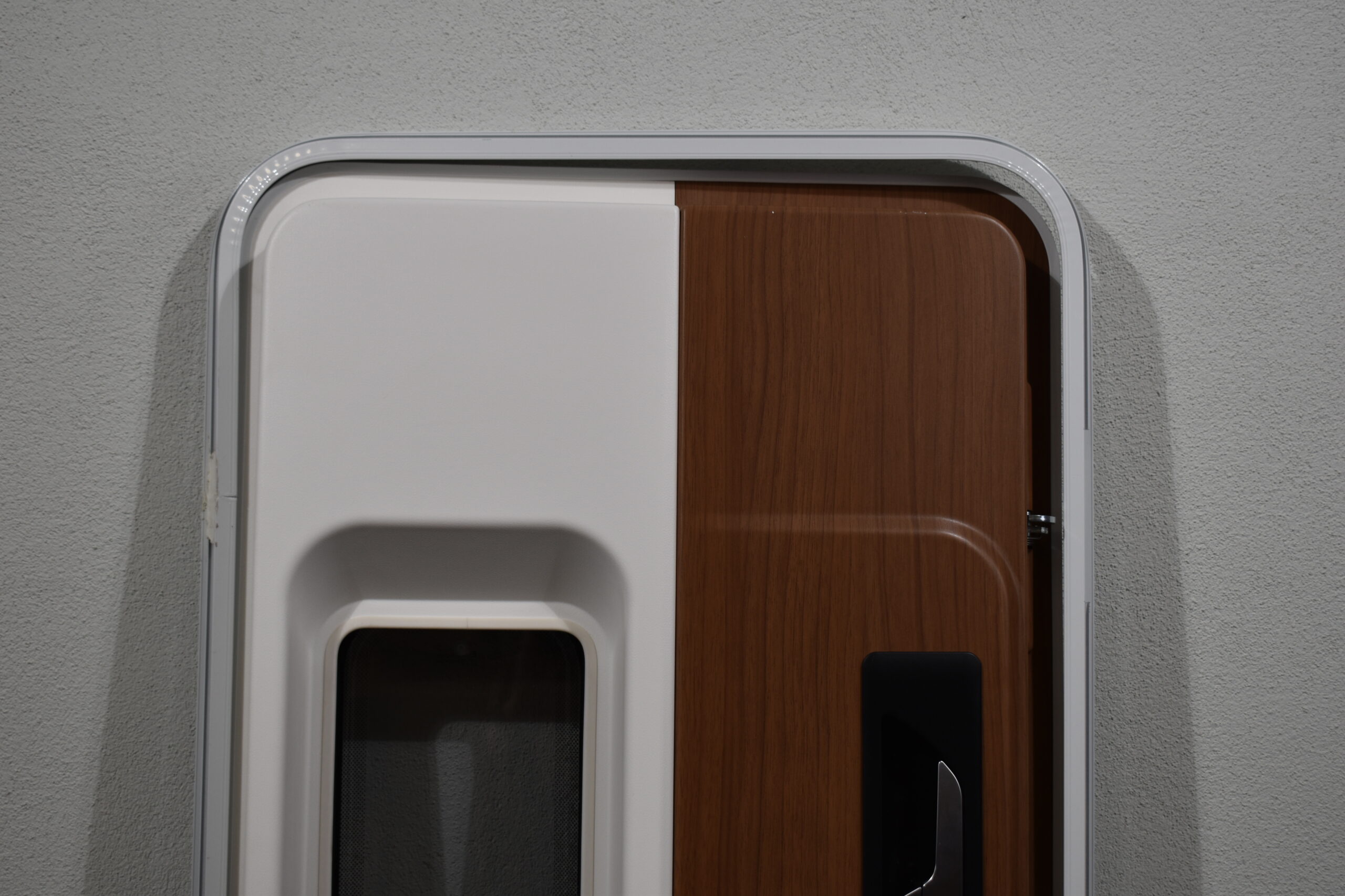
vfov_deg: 25.8
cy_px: 448
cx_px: 672
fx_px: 1961
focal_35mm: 52
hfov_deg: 37.8
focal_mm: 35
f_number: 5.6
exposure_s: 1/125
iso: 200
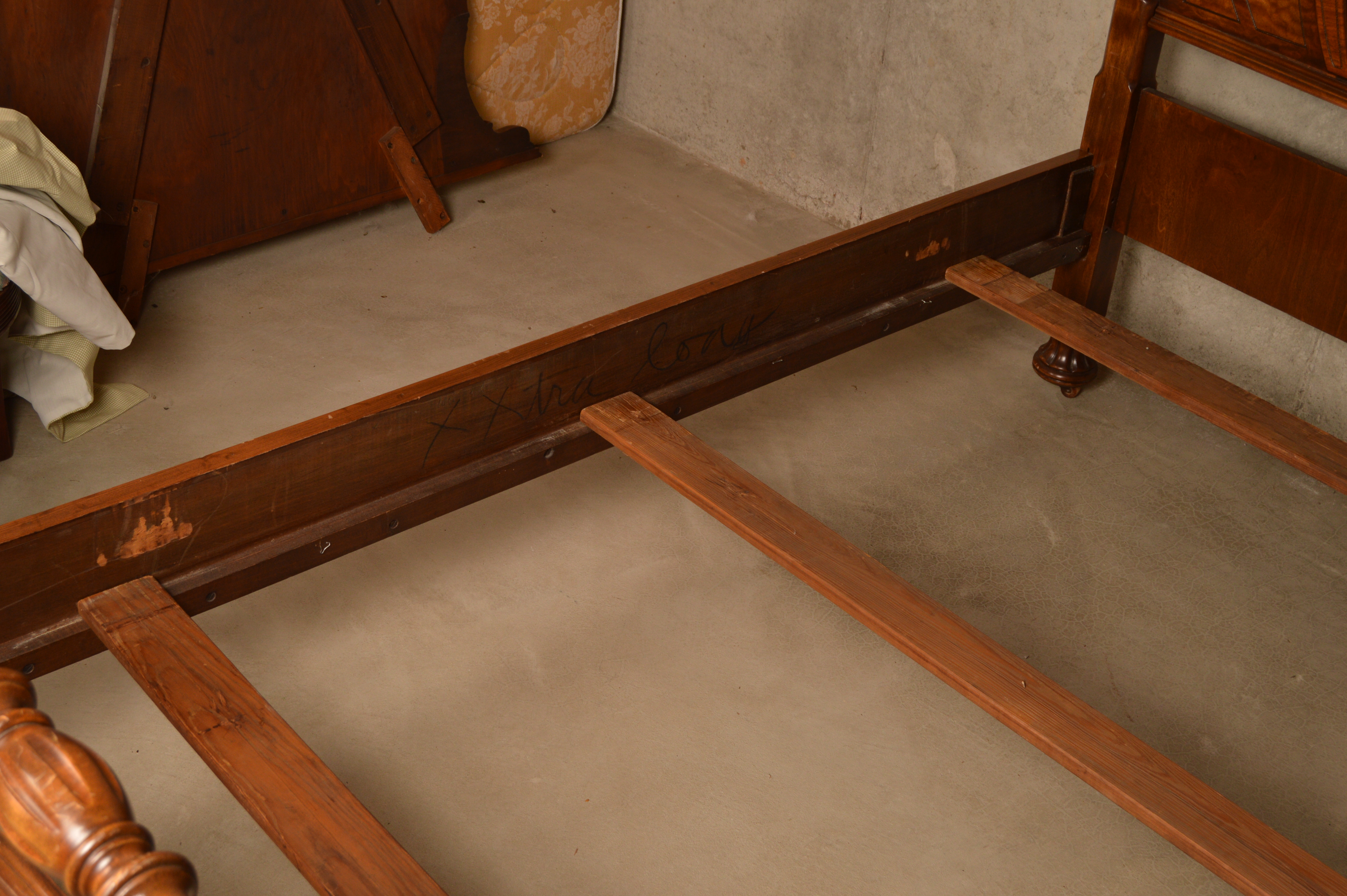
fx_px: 1794
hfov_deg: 41.1
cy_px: 448
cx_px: 674
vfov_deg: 28.0
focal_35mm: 48
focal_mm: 32
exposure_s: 1/160
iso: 200
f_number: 7.1
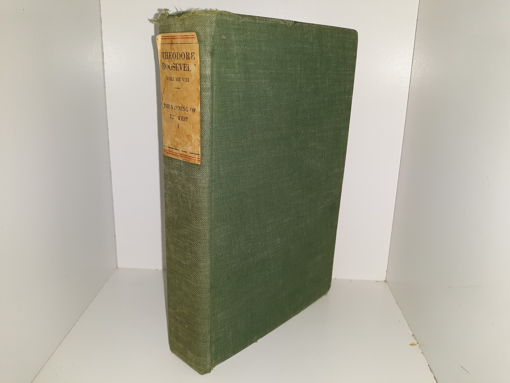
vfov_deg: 49.7
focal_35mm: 28
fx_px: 413
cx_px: 255
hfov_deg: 63.4
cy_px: 192
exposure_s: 1/124
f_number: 1.7
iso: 40
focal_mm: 3.7
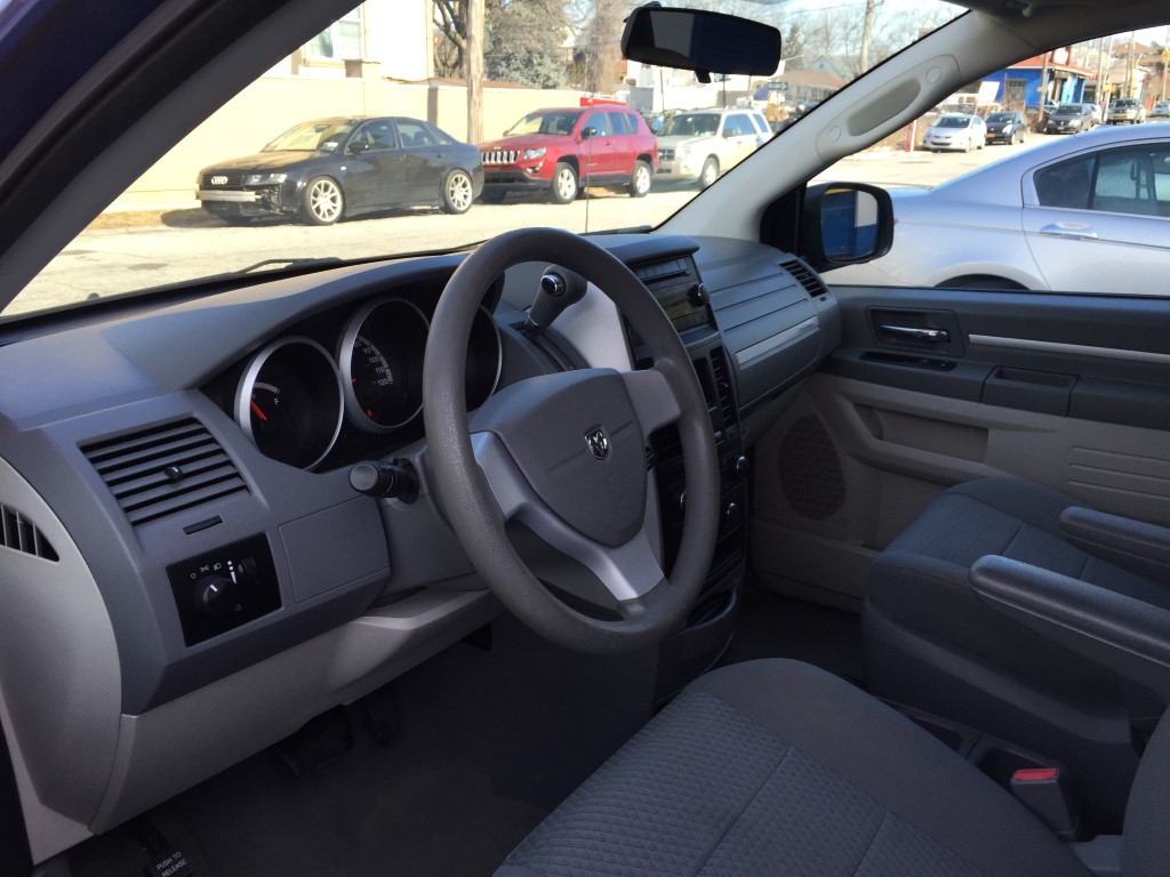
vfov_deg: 48.2
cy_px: 438
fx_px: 980
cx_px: 585
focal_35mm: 29
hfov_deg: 61.7
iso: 32
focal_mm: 4.15
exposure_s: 1/247
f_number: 2.2
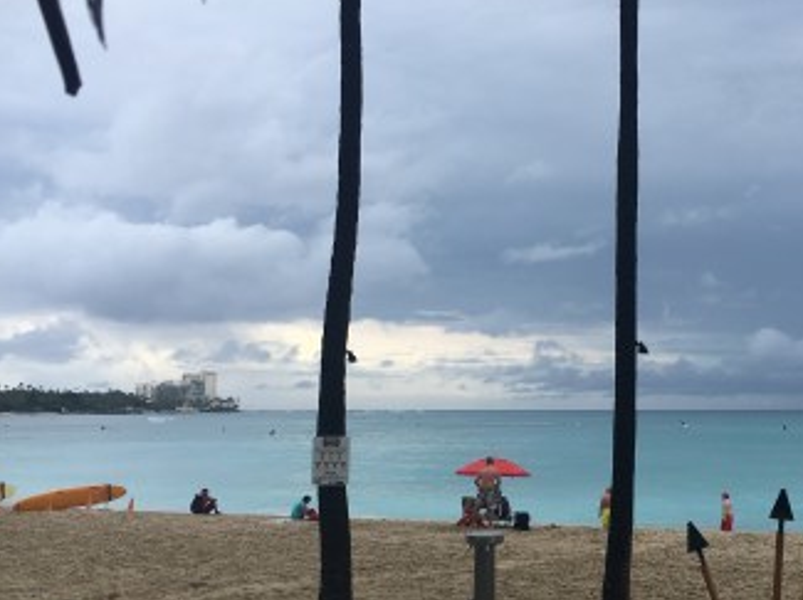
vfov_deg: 31.4
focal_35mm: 46
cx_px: 587
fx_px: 1066
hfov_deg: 40.3
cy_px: 343
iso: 25
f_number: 2.2
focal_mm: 4.15
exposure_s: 1/836
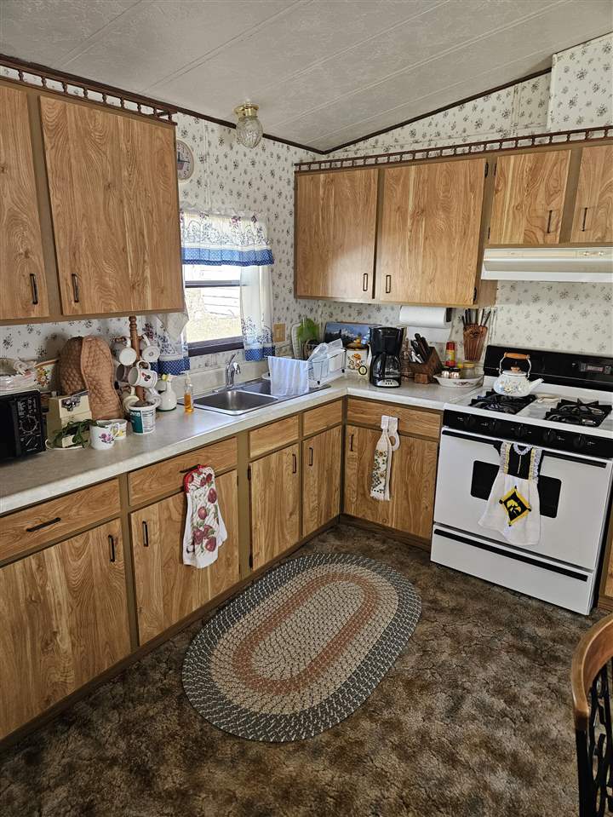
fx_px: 543
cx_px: 306
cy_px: 408
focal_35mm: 23
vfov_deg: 73.9
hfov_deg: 58.9
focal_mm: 5.4
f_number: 1.8
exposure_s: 1/170
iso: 250
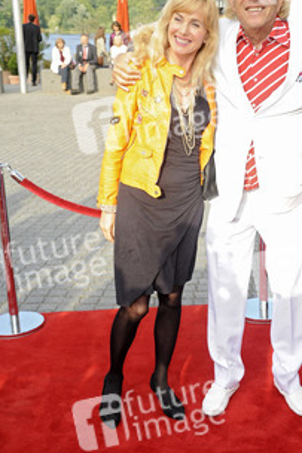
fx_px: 693
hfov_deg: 24.5
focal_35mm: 55
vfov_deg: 36.2
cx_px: 192
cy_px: 193
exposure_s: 1/250
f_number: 6.3
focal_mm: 42
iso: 320
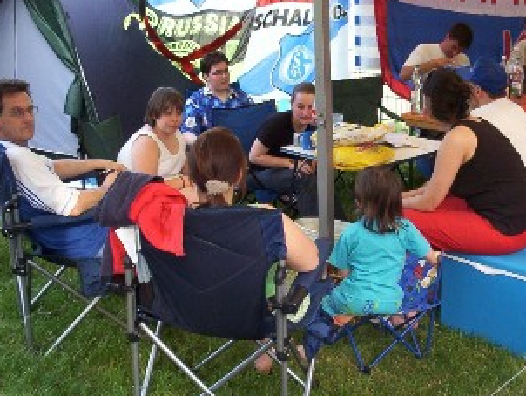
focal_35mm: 52
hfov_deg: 36.7
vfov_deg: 28.1
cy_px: 183
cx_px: 300
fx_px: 791
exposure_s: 1/30
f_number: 4.5
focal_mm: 6
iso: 140
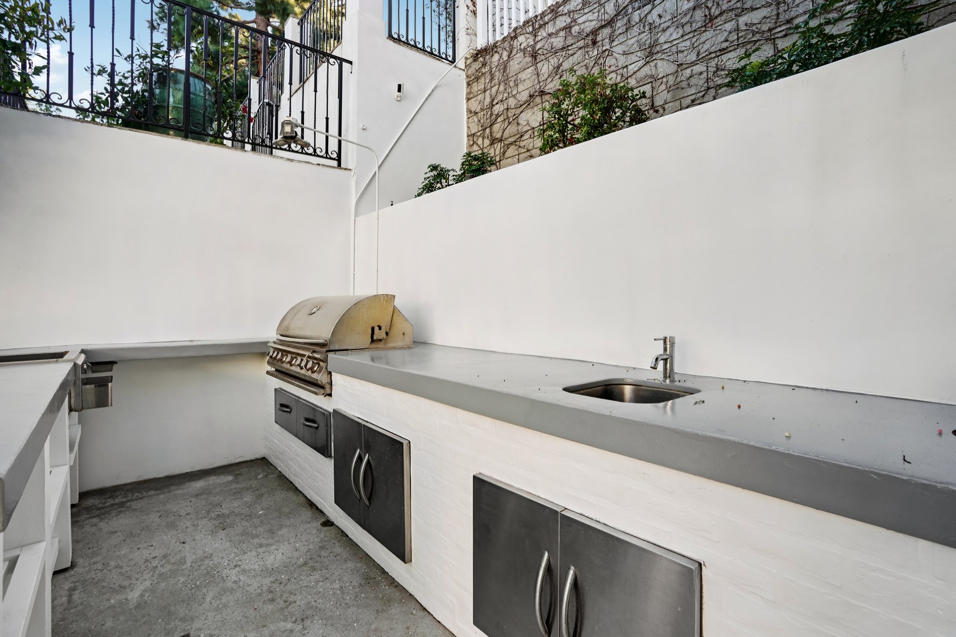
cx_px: 478
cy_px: 318
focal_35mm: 16
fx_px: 425
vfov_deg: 73.7
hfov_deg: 96.7
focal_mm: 16
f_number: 8
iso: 400
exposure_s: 1/200
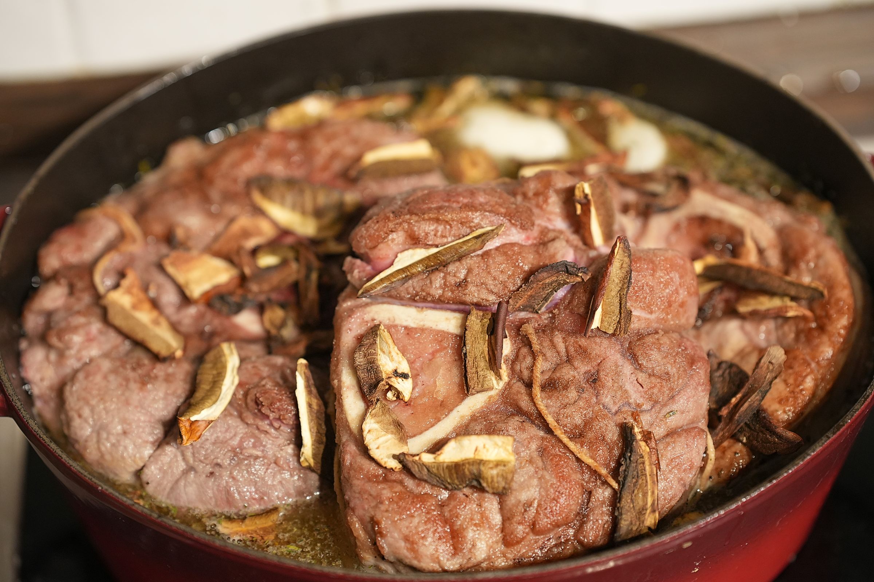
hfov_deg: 23.9
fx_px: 2063
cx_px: 437
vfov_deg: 16.1
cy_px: 291
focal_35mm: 85
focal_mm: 85
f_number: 2.5
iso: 1600
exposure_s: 1/160
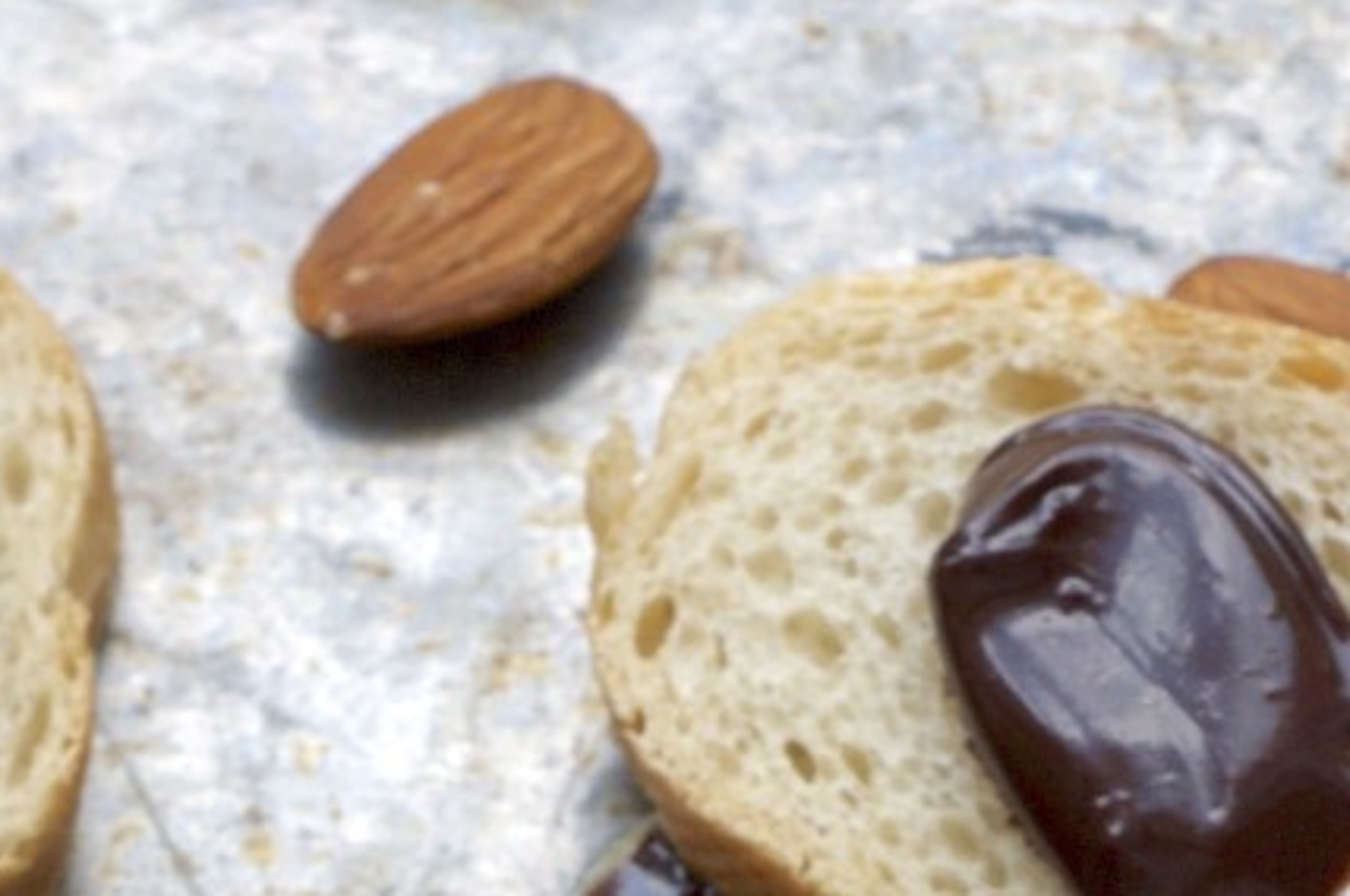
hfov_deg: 6.4
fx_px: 12019
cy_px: 1915
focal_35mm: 321
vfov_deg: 4.2
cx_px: 199
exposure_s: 1/80
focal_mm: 50
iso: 250
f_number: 7.1
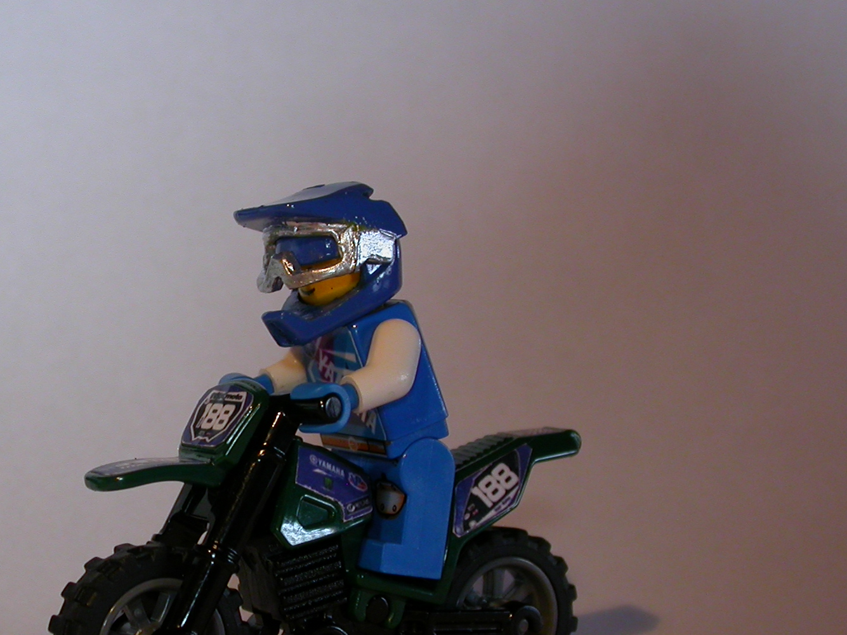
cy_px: 412
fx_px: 1957
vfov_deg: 18.4
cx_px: 213
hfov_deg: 24.2
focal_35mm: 80
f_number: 2.8
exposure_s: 1/9.8
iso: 100
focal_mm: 9.8
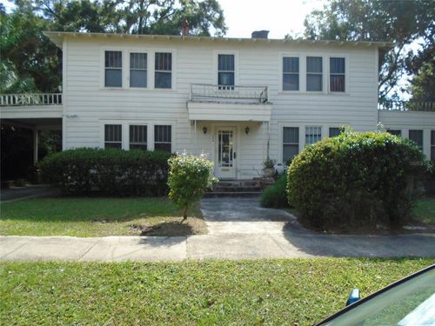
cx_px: 218
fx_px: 327
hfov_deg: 67.3
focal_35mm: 26
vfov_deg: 53.1
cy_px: 163
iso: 100
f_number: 3.2
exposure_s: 1/400
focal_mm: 4.6
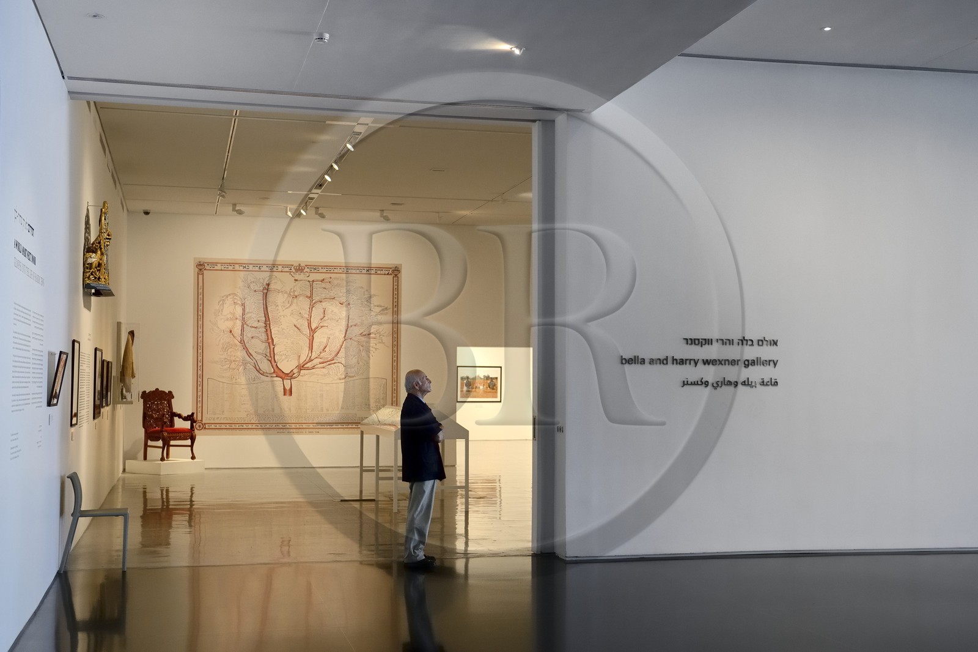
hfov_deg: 43.6
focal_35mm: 45
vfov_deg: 29.9
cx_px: 489
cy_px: 326
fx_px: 1222
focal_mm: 45
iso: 1600
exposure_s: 1/60
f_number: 4
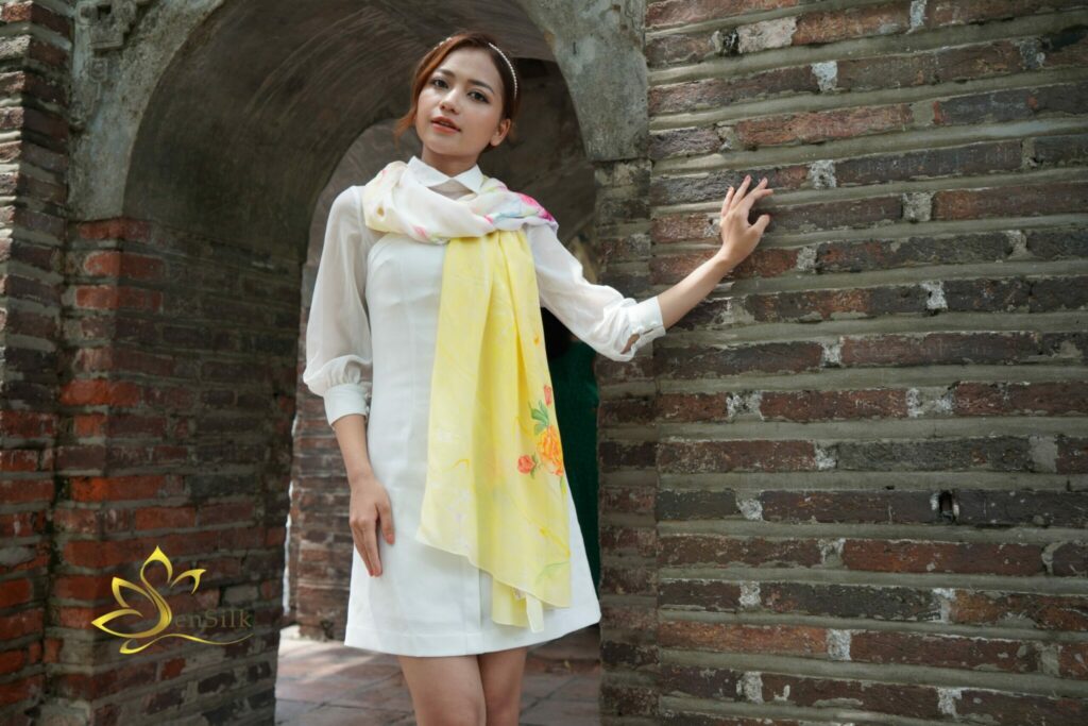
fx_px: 1028
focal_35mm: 34
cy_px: 363
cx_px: 544
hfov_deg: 55.8
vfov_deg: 38.9
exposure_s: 1/400
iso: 200
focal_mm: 34
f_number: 4
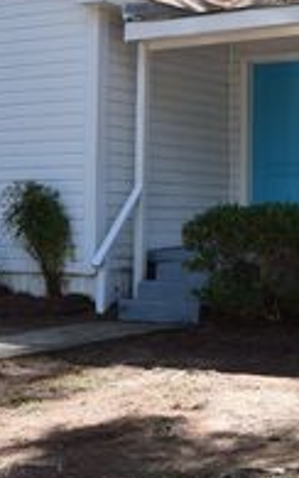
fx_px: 1120
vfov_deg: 23.7
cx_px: 284
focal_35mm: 86
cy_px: 99
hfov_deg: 15.0
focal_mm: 22
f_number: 8
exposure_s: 1/250
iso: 360
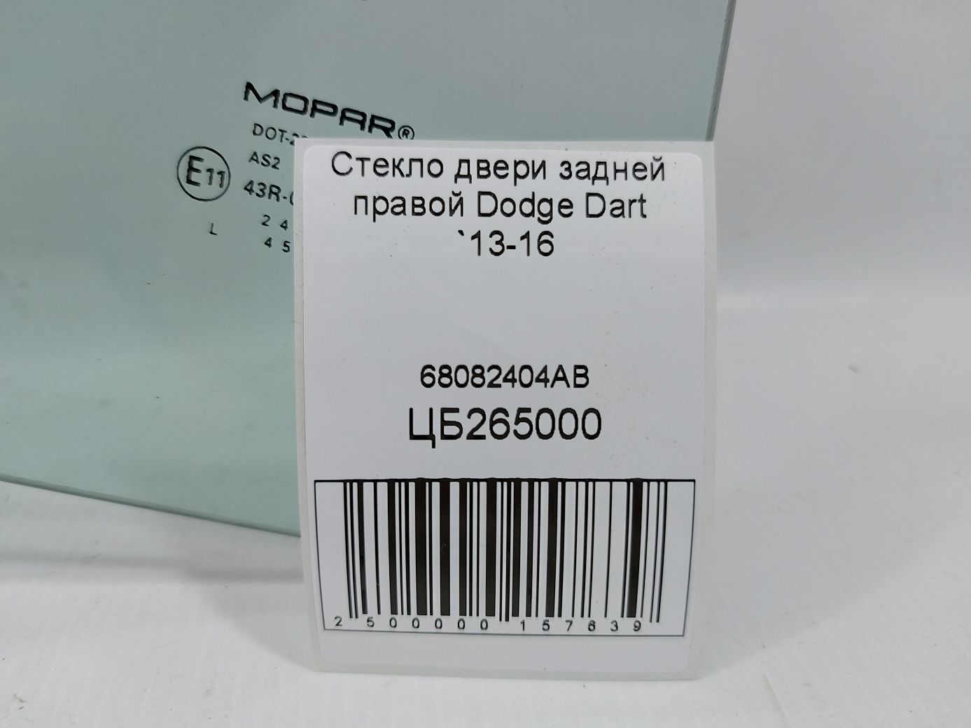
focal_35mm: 24
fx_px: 673
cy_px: 364
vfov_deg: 56.8
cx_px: 486
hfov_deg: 71.6
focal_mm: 5.23
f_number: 1.8
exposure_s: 1/50
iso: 64
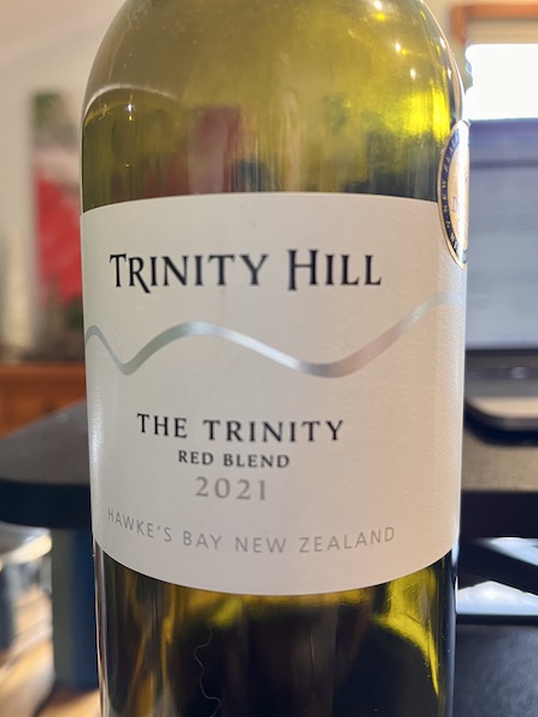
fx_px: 580
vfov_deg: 63.4
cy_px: 360
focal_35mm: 28
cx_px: 259
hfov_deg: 49.8
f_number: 1.6
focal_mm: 5.1
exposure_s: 1/50
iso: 250
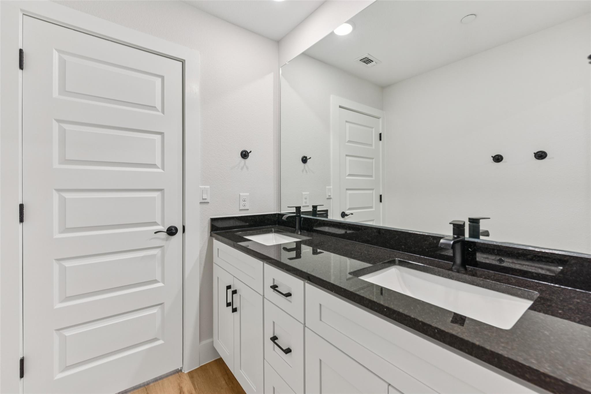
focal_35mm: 14
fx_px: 230
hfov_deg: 104.3
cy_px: 197
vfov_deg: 81.2
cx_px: 296
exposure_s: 1/8
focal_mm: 14
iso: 160
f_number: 8
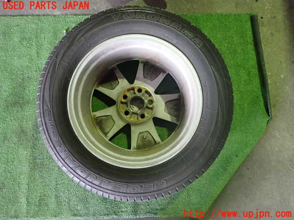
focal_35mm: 25
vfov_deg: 54.9
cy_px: 110
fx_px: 212
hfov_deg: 69.4
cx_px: 147
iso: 640
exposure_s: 1/30
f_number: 2
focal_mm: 4.5
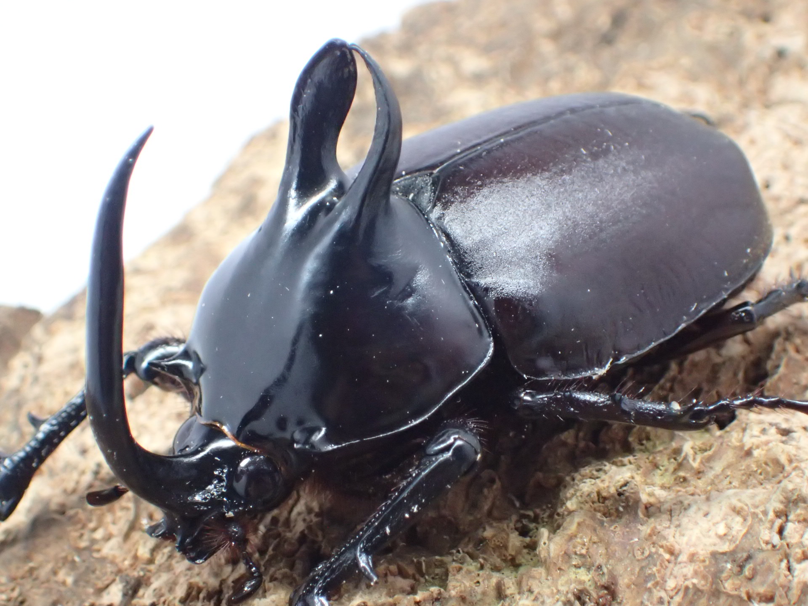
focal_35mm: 100
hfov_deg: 19.6
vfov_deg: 14.8
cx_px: 404
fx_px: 2334
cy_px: 303
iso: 1250
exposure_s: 1/100
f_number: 4.9
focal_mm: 18
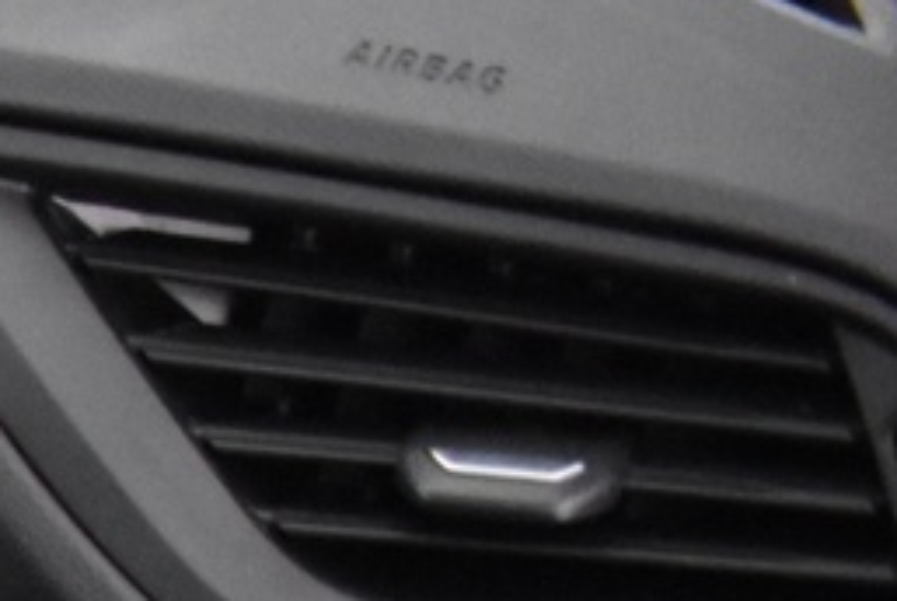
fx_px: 4241
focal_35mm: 170
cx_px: -1742
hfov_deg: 9.6
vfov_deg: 7.6
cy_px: 1408
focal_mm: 18
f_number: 3.5
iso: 3200
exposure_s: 1/25
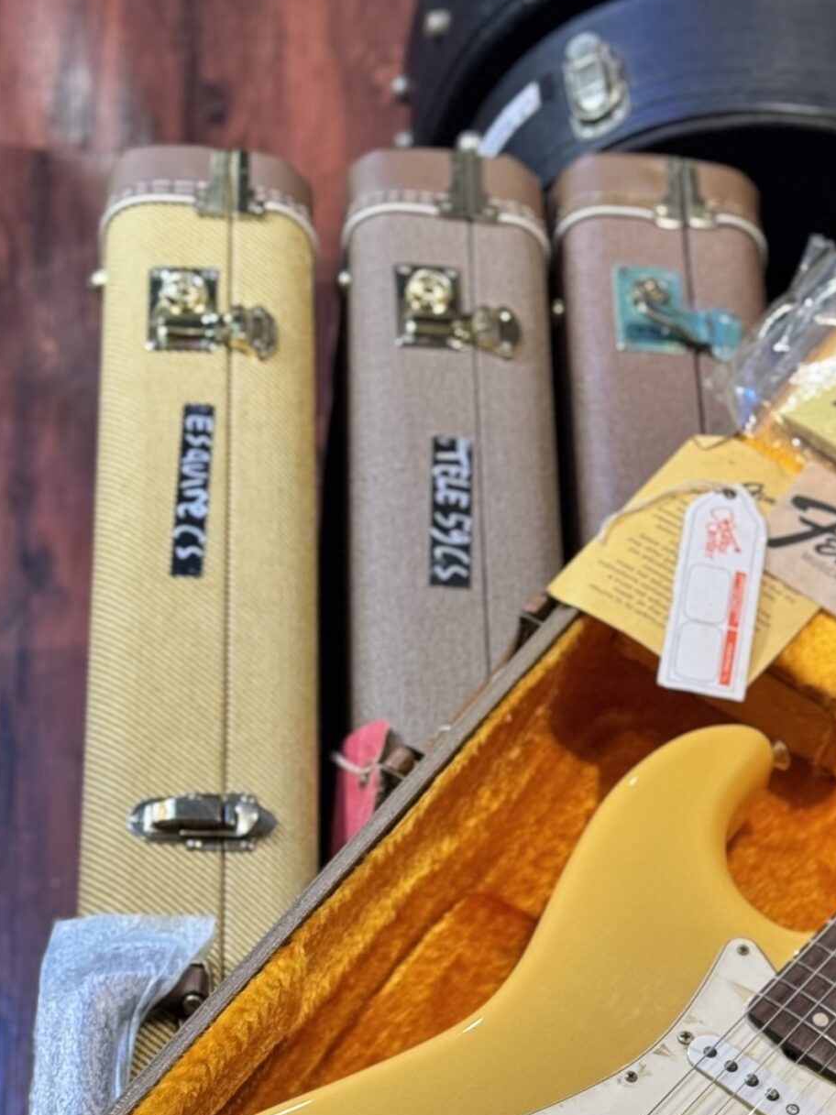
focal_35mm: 101
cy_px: 1011
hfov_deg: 14.5
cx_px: 786
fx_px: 3254
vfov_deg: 19.1
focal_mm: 6.76
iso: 200
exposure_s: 1/60
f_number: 1.78
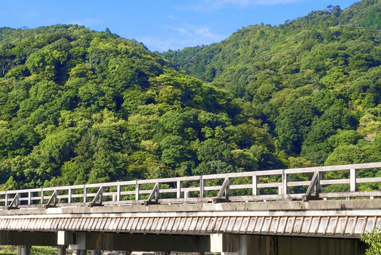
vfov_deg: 19.0
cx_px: 22
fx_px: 762
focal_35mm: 72
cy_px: 127
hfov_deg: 26.9
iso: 100
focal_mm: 31
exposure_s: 1/80
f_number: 16
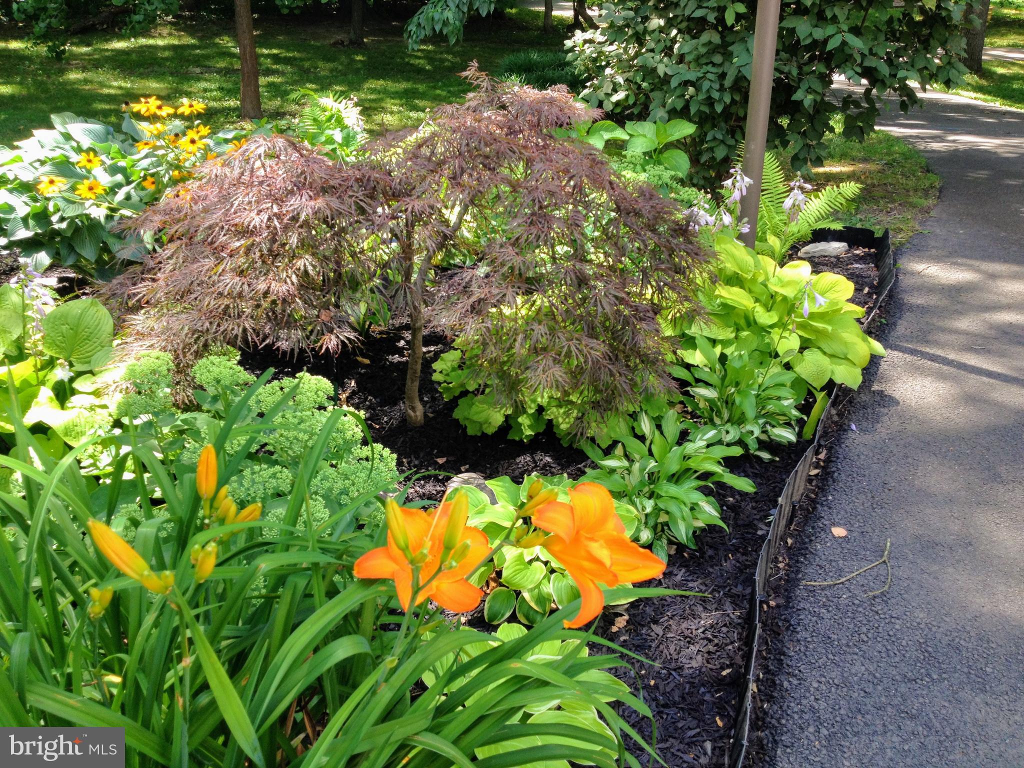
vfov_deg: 40.7
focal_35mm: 35
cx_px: 512
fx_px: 1035
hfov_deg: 52.6
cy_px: 384
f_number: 2.4
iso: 50
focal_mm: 4.28
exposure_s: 1/147
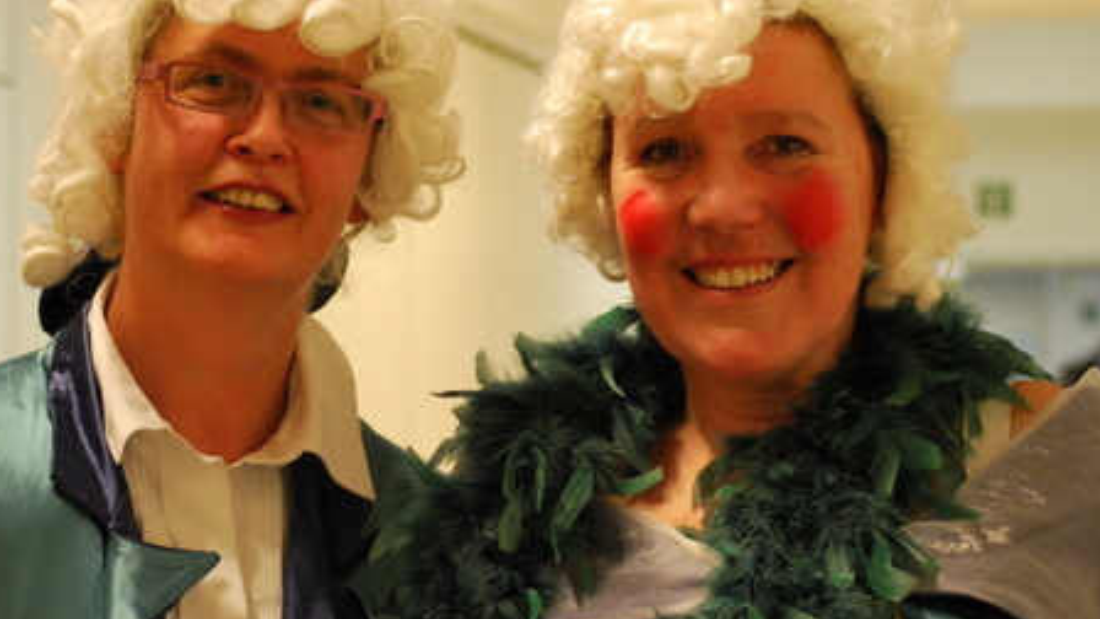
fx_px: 3375
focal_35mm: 116
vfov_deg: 10.5
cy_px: 333
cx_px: 469
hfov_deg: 18.5
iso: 800
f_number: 4
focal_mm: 55
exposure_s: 1/20
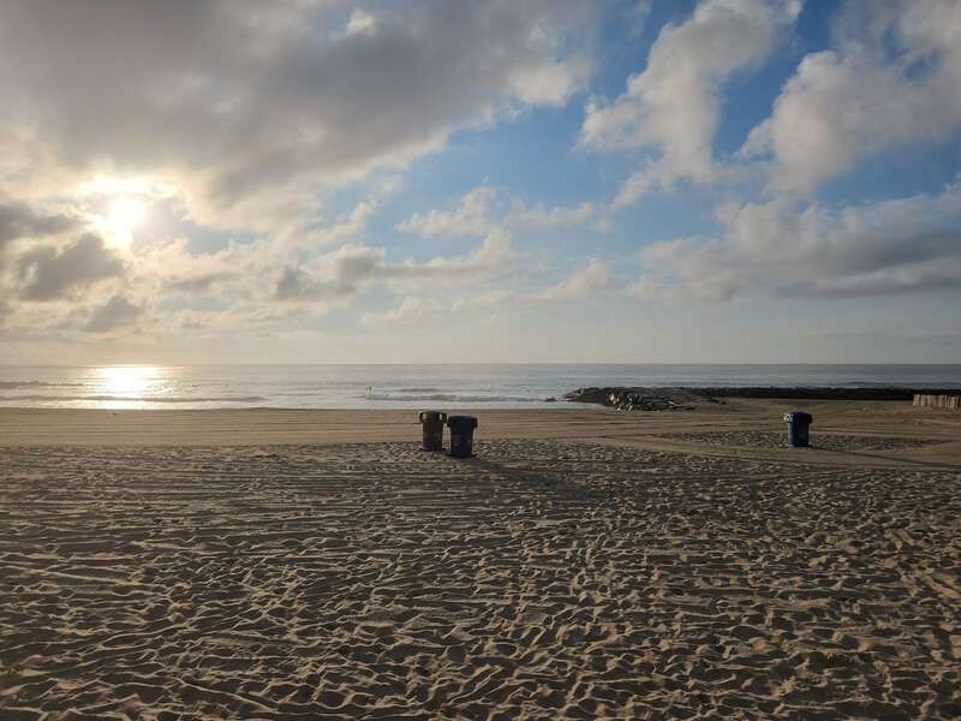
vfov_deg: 58.9
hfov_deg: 73.9
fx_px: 639
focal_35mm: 23
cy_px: 360
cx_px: 480
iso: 20
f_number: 1.8
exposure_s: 1/4153
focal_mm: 5.4
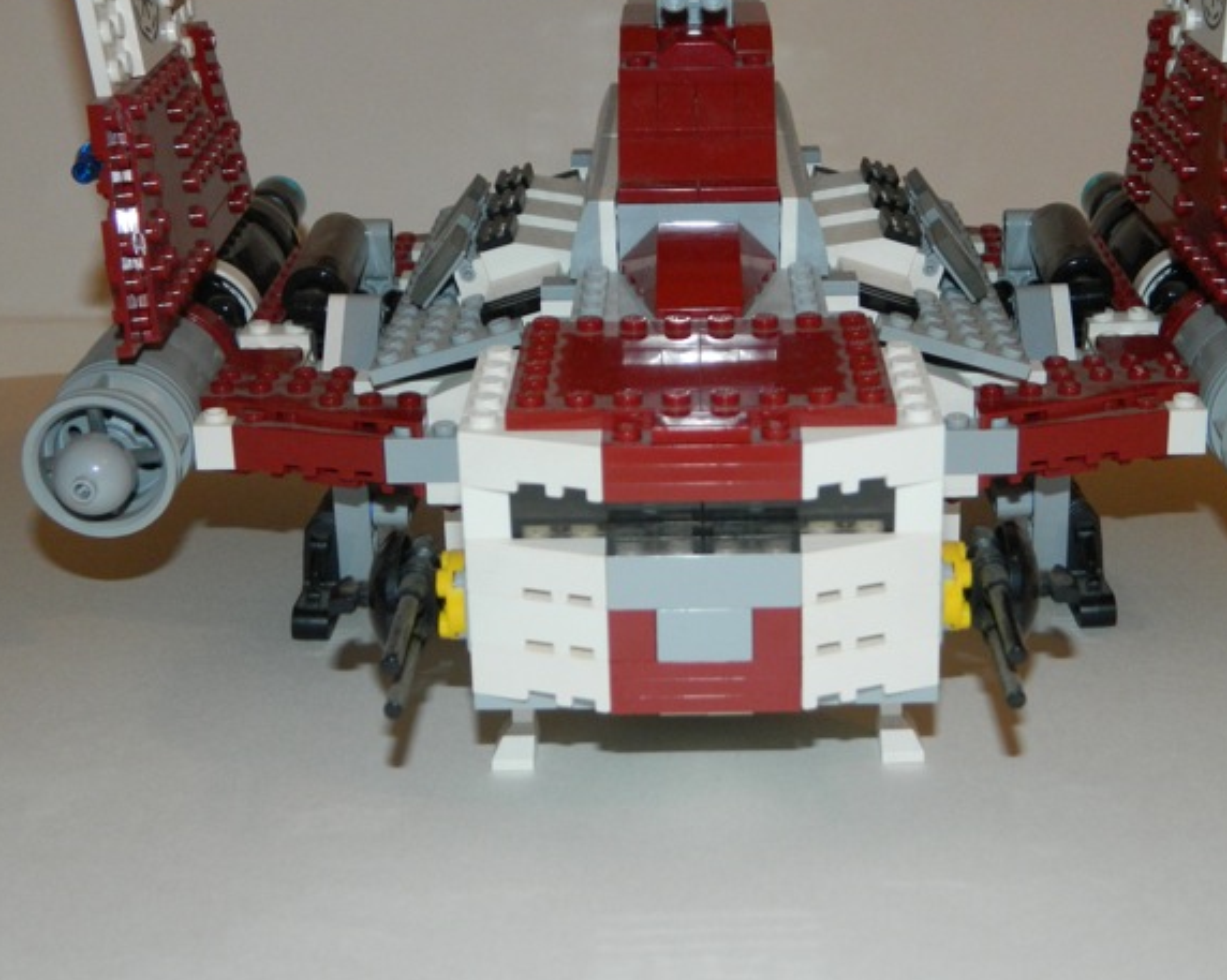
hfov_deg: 33.5
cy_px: 440
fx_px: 2033
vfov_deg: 27.1
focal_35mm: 56
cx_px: 708
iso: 200
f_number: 3.5
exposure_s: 1/40
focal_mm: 7.3
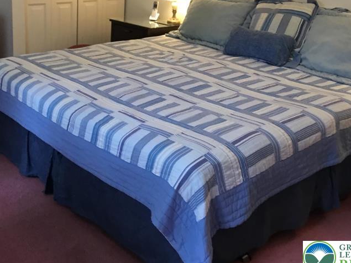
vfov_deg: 28.7
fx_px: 507
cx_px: 133
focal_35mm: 50
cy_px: 66
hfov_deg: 38.0
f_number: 2.4
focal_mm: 3.3
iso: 80
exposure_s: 1/30
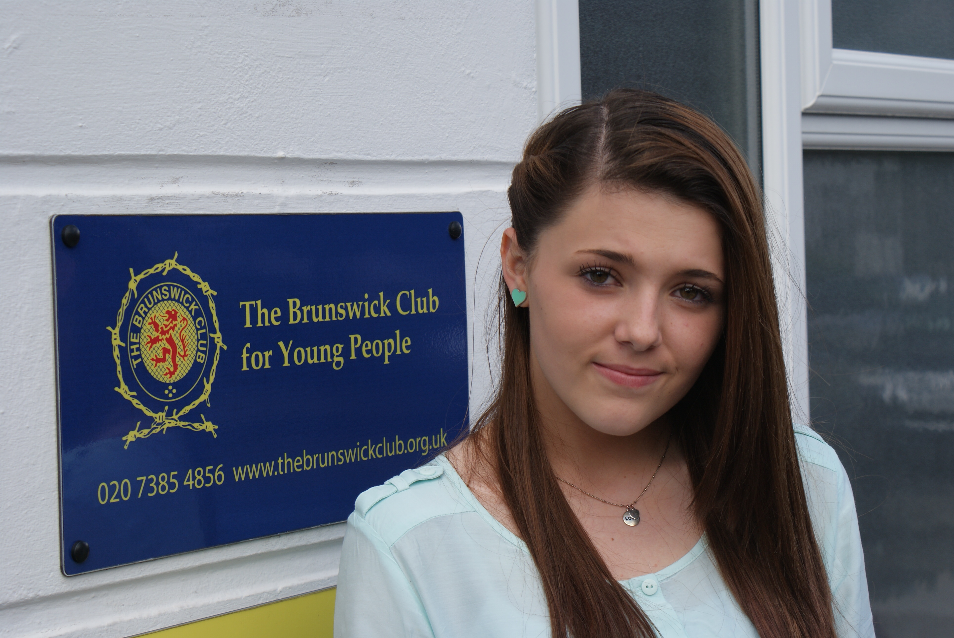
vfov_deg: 16.6
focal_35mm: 82
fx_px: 2189
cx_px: 477
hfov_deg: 24.6
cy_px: 319
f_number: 8
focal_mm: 55
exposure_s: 1/125
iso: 100
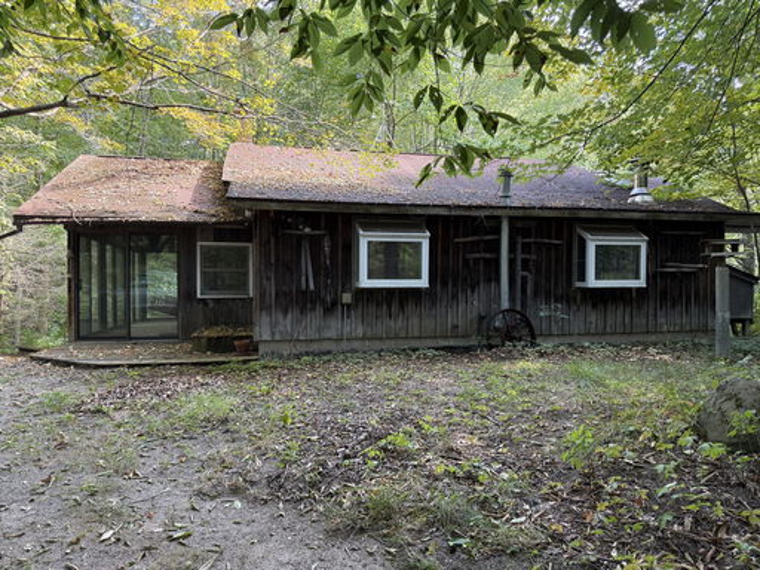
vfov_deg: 56.8
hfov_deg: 71.6
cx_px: 380
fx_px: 527
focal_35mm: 24
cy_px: 285
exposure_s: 1/121
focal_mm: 6.76
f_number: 1.78
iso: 125
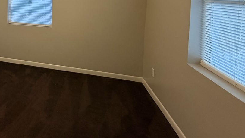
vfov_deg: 35.5
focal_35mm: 30
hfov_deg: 56.7
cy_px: 2
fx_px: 195
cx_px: 31
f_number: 2.2
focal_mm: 2.22
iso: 250
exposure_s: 1/60
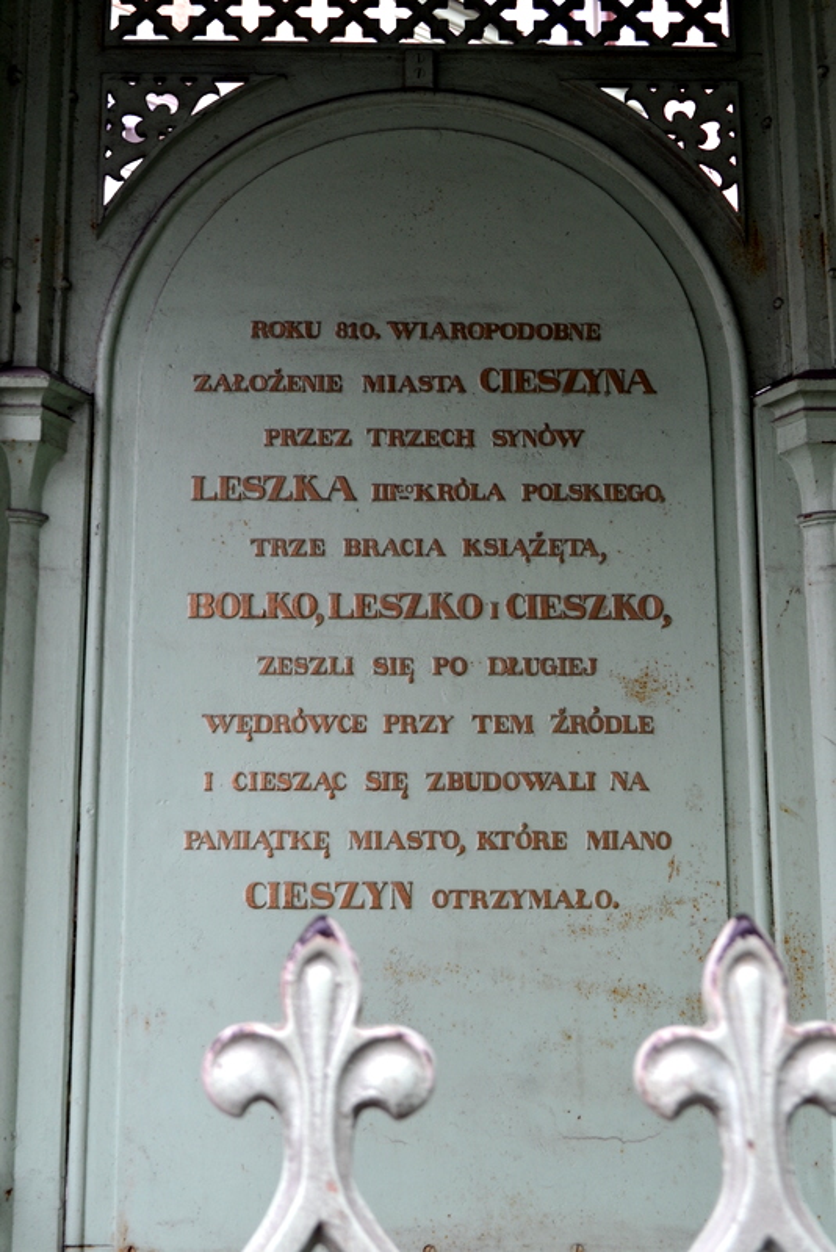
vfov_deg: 35.0
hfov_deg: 23.8
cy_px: 626
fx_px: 1984
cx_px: 418
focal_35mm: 57
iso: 400
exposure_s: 1/60
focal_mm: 38
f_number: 8
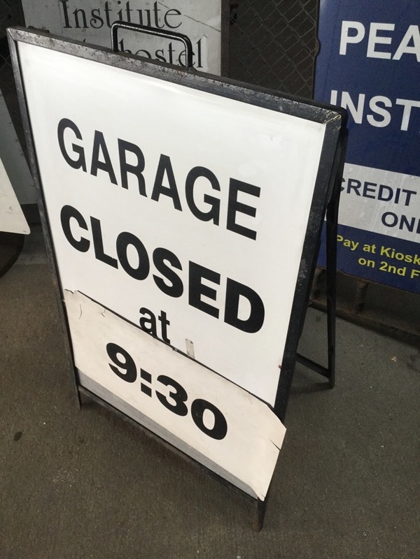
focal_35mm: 31
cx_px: 210
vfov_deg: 58.4
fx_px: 502
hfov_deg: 45.4
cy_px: 280
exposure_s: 1/30
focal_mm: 3.3
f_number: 2.4
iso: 40
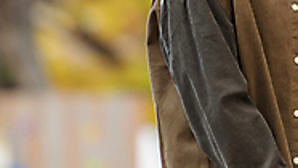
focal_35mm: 625
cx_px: 221
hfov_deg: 3.5
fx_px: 4943
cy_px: 2
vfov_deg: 1.9
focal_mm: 185
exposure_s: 1/250
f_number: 2.8
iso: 400
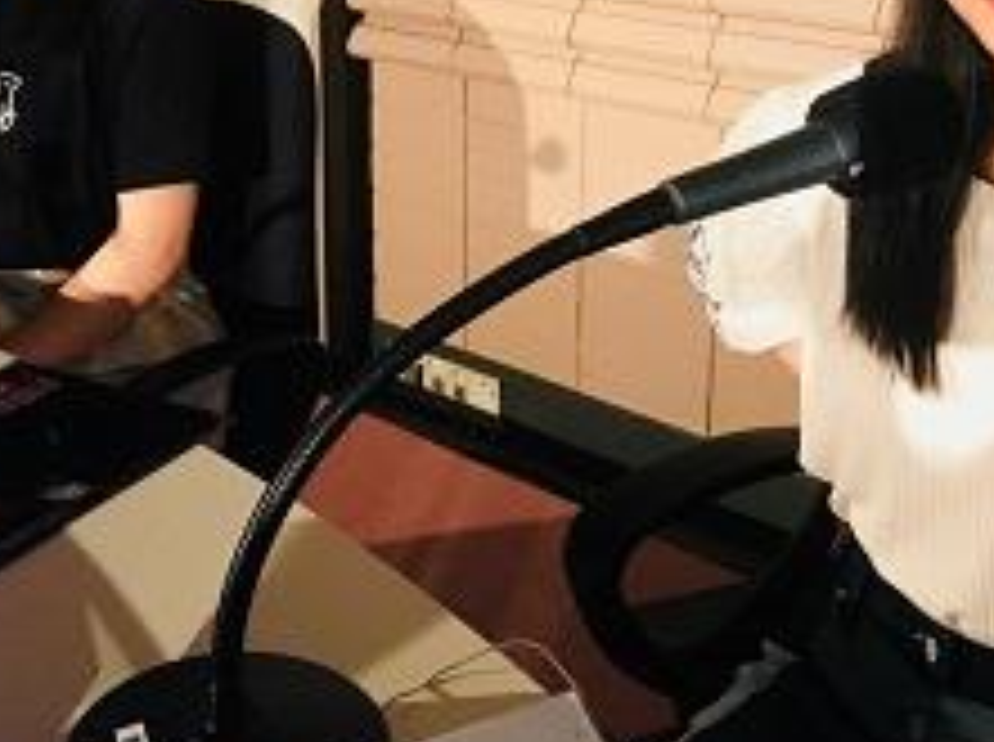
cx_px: 418
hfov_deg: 36.8
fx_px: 1491
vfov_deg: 27.3
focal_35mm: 52
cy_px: 128
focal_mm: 4
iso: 100
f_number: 1.8
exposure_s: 1/4
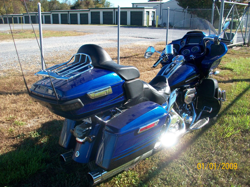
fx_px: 246
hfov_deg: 54.0
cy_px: 94
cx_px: 125
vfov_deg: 41.8
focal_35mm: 34
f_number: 2.8
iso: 80
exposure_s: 1/640
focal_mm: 5.7
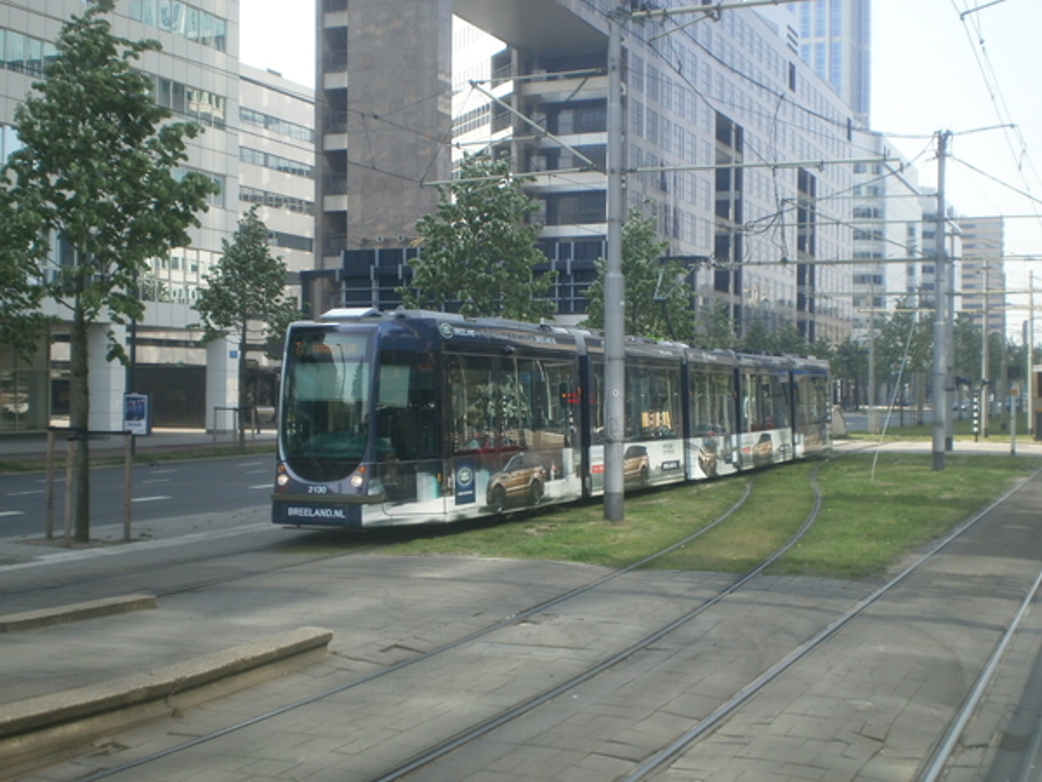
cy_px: 391
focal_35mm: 42
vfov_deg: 34.3
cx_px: 521
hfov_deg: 44.8
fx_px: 1264
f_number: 4.9
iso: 100
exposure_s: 1/200
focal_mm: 7.4
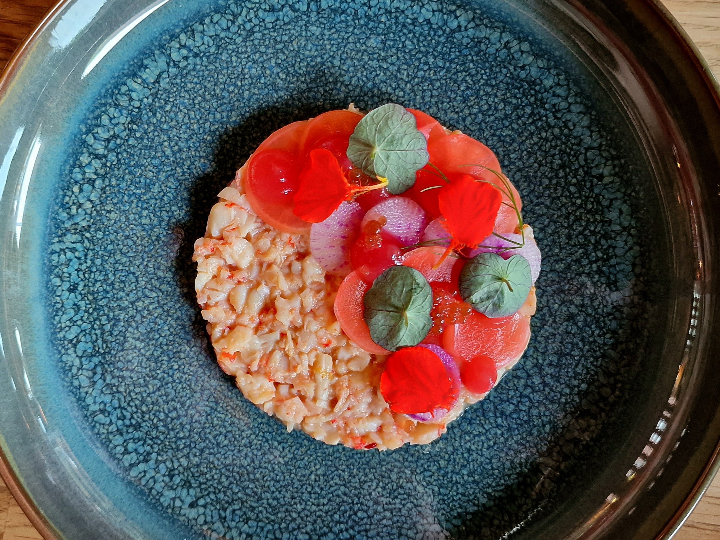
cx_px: 360
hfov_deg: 73.9
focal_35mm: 23
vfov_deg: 58.9
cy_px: 270
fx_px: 478
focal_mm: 6.4
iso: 500
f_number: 1.8
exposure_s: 1/50
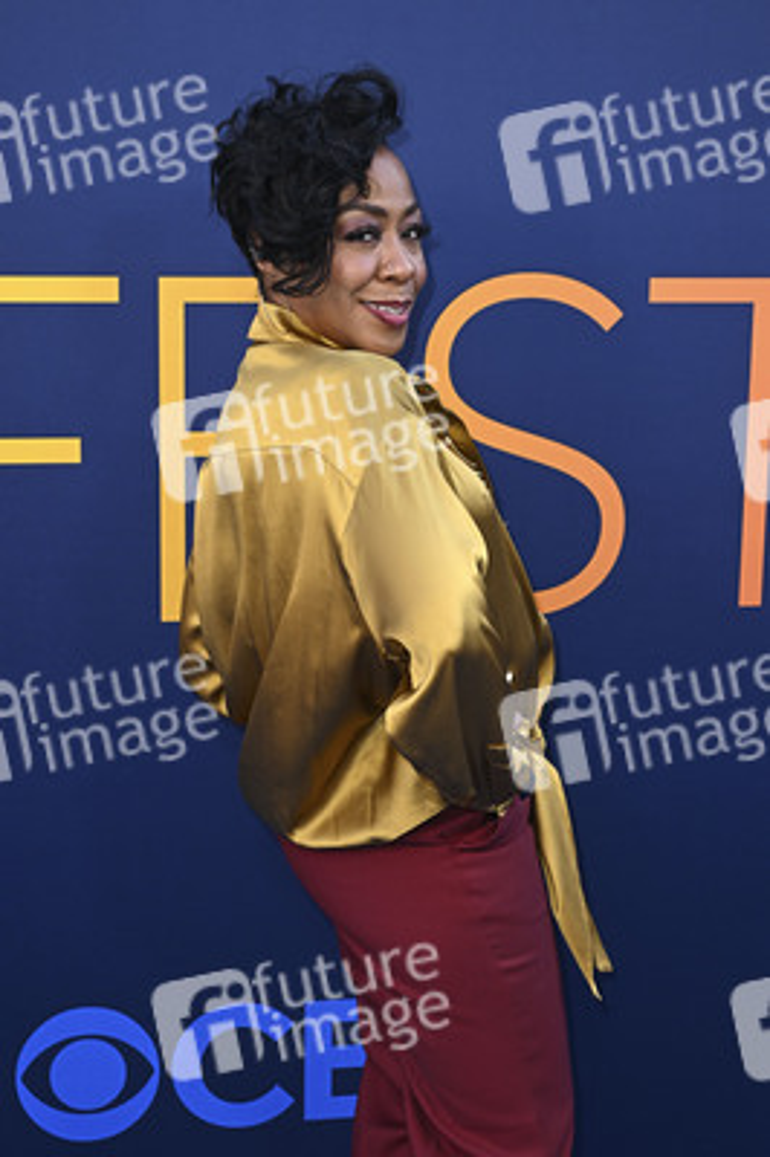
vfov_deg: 35.1
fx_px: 1832
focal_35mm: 57
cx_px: 385
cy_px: 578
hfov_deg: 23.7
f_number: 5.6
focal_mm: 57
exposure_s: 1/200
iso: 640
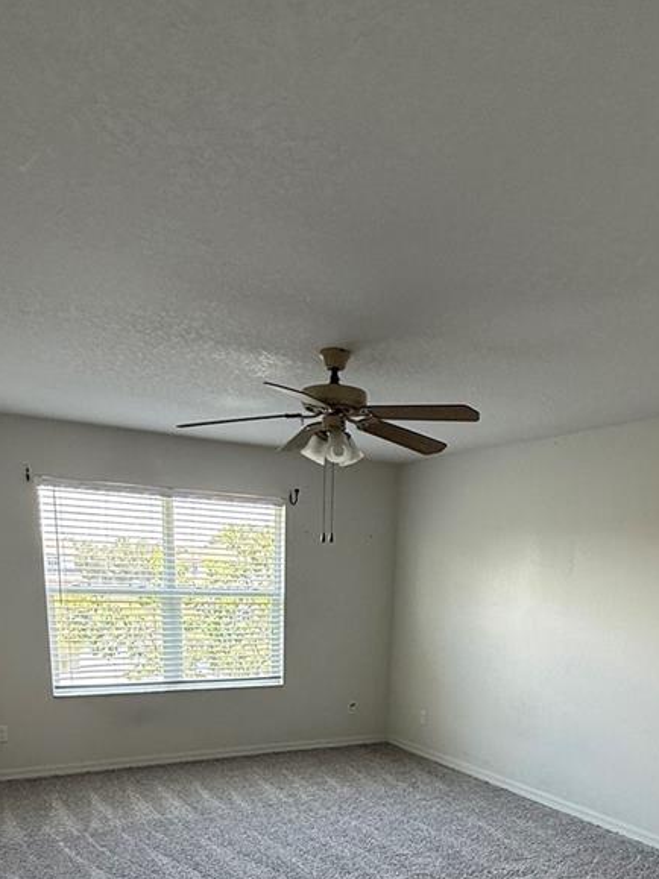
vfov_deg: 55.0
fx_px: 736
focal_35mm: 29
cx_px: 363
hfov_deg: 48.1
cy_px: 764
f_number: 2.2
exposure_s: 1/99
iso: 100
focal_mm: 2.22
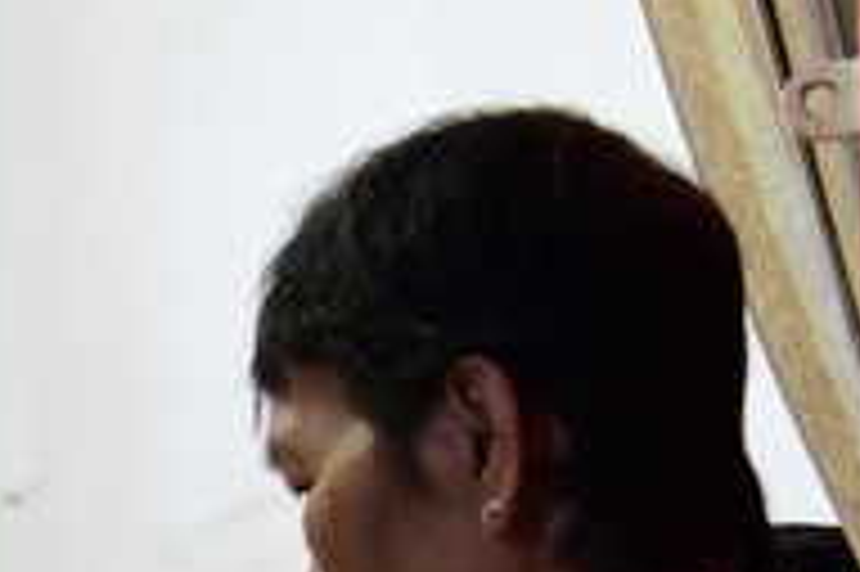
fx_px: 3580
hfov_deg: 13.1
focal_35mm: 150
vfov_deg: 8.9
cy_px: 887
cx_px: -324
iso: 2000
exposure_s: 1/60
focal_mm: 44
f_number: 4.5
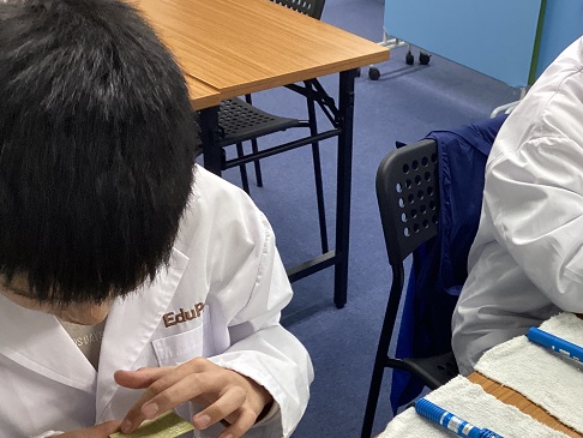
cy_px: 356
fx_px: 859
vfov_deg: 27.9
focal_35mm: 51
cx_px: 434
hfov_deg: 36.6
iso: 125
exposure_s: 1/60
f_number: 2.4
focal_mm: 3.3
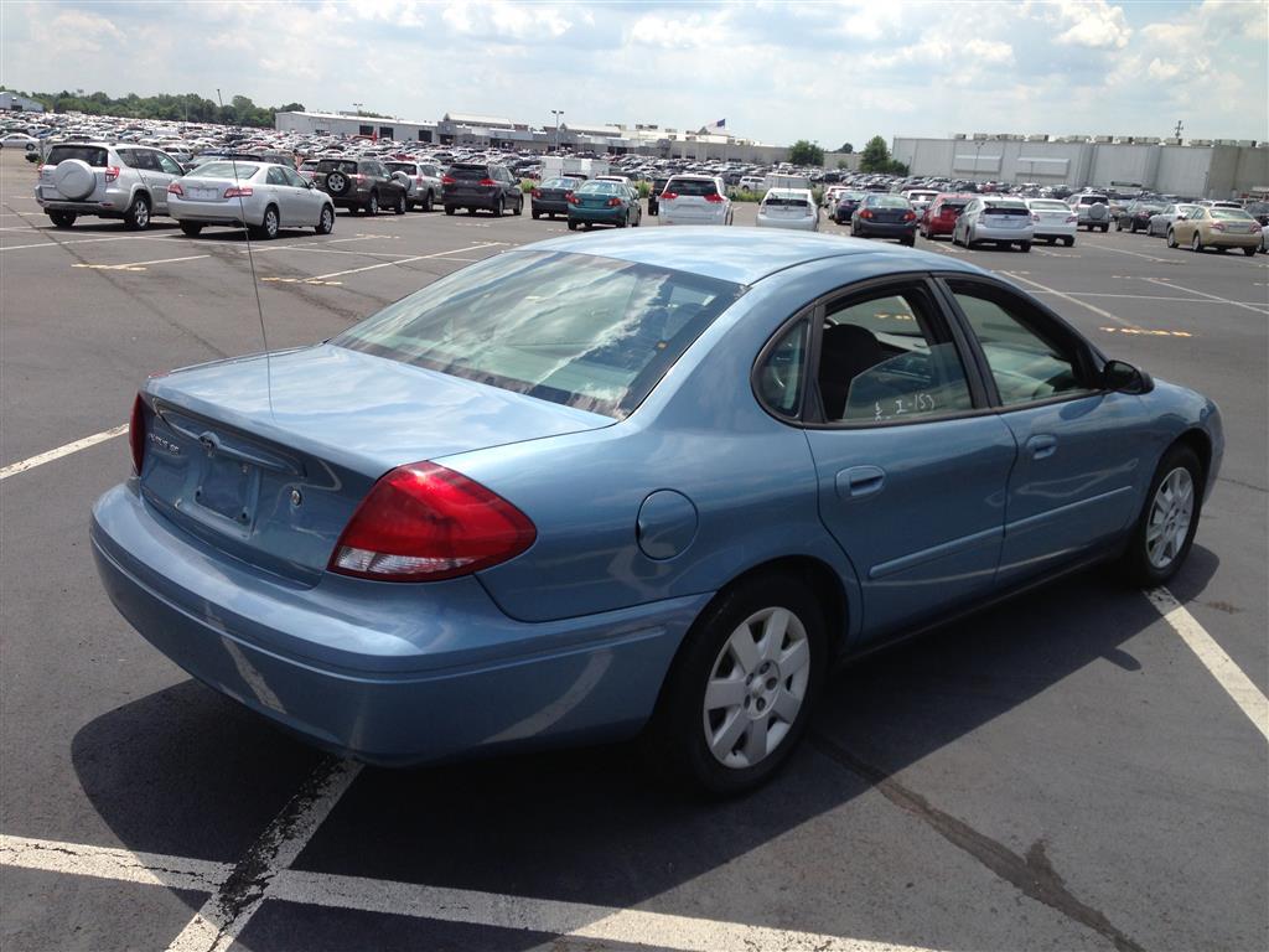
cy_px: 476
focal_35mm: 33
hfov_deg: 55.4
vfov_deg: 42.9
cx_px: 634
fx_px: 1210
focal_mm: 4.13
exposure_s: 1/1427
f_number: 2.4
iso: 50
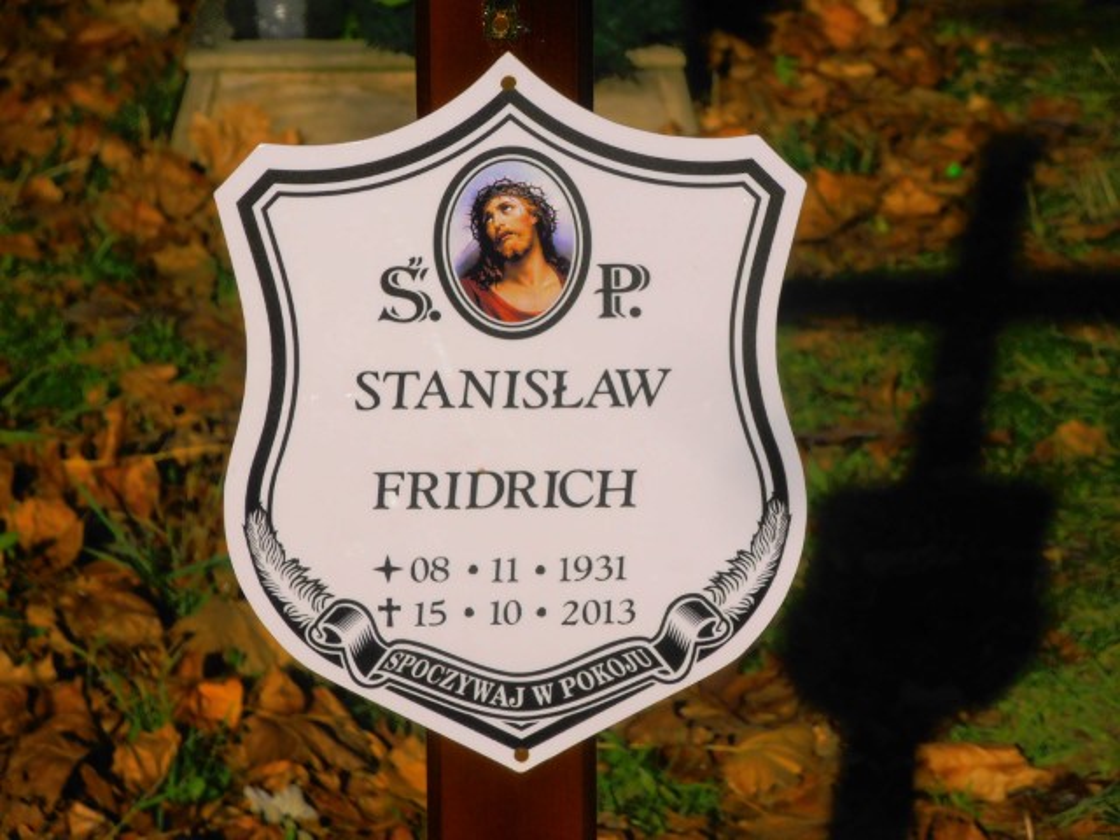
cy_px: 420
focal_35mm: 198
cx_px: 560
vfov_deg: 7.5
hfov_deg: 10.0
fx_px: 6406
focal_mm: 35.05
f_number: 5.8
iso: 80
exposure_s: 1/1250
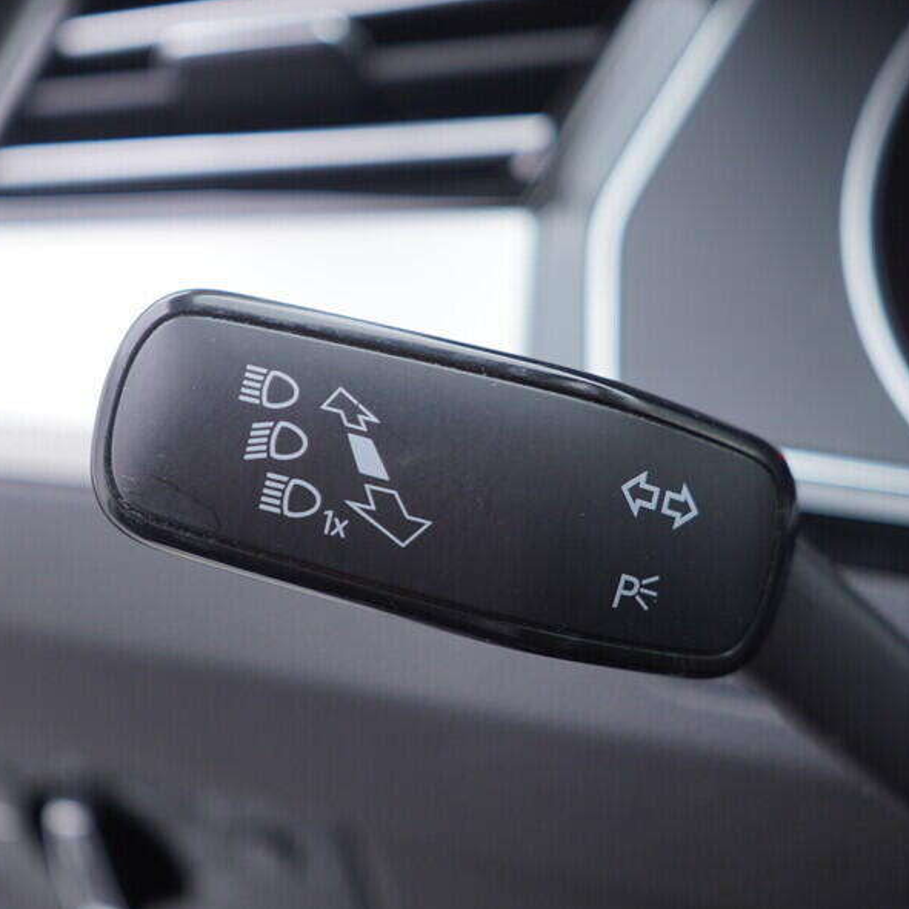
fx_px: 1575
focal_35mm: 53
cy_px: 447
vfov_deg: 32.2
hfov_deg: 32.2
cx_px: 498
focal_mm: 24
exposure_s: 1/40
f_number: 2.8
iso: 125
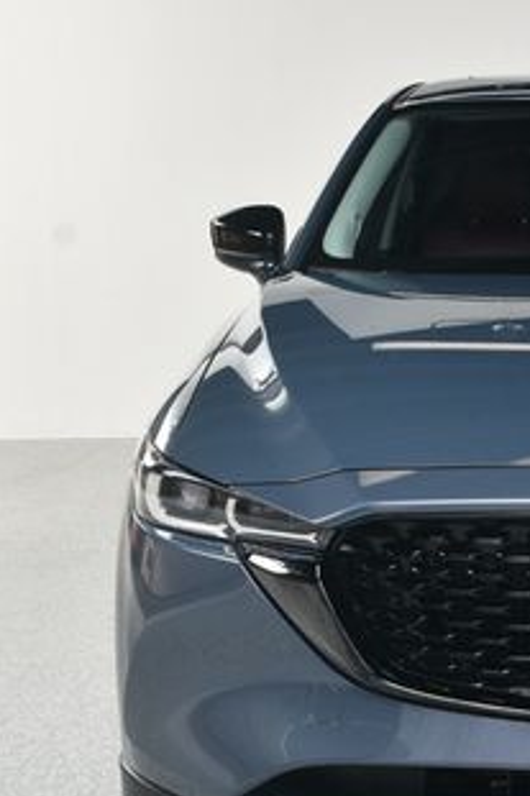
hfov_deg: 17.6
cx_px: 632
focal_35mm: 74
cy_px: 481
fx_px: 1636
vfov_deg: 27.3
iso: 100
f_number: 9
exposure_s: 1/160
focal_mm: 24
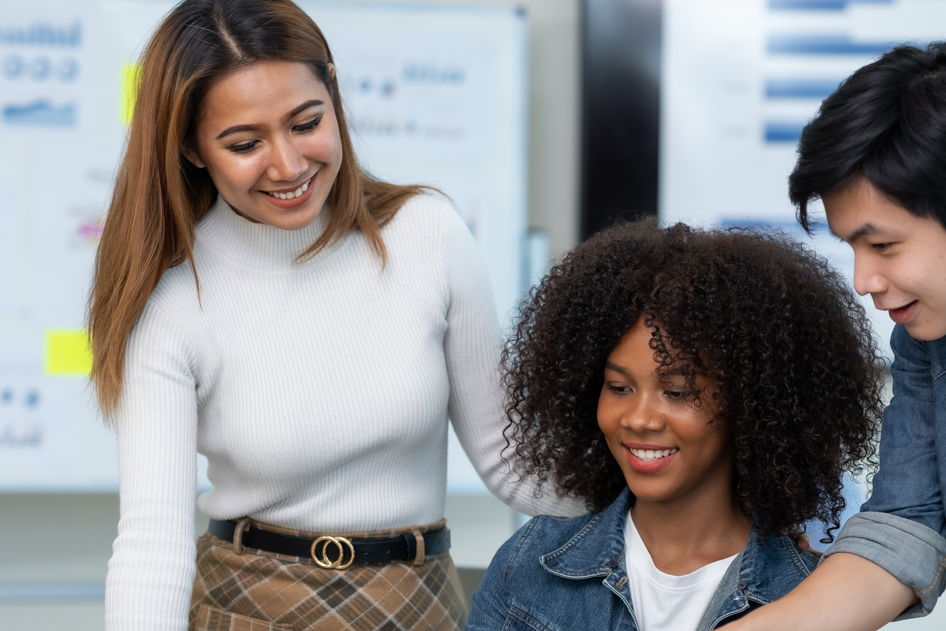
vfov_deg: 9.1
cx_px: 504
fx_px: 3942
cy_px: 363
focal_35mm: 150
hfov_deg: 13.7
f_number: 2
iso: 200
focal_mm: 85
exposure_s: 1/200
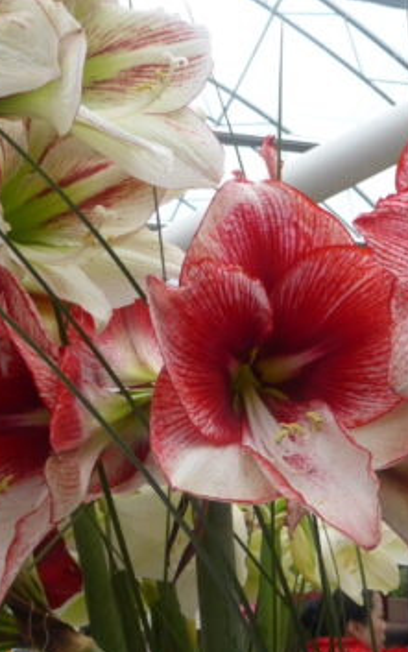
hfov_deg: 21.0
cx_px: 404
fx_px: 1066
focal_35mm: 60
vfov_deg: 34.0
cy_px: 315
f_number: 3.9
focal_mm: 6.9
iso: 100
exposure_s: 1/125
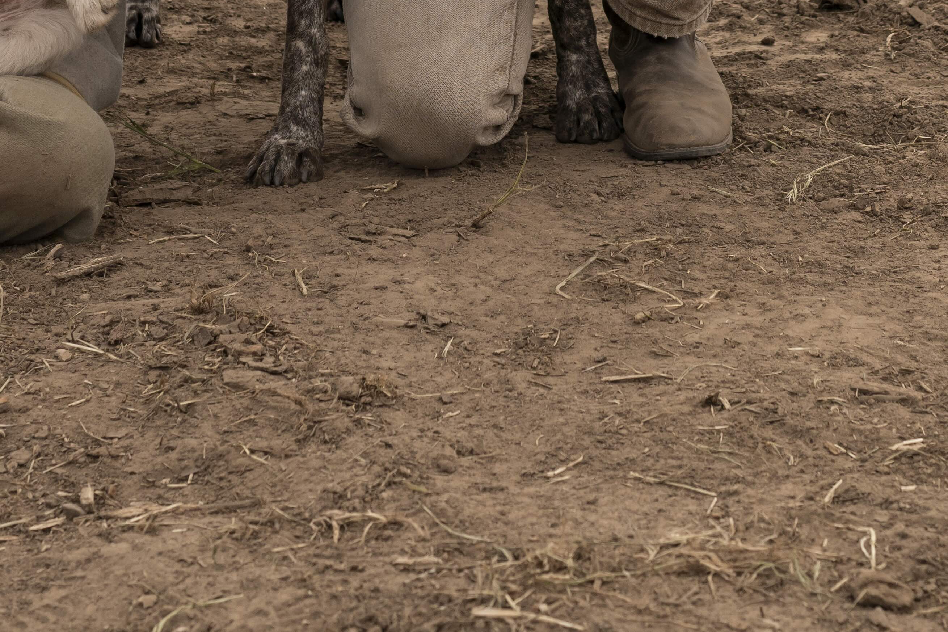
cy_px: -328
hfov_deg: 16.1
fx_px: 3344
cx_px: 608
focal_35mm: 127
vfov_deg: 10.4
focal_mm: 35
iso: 100
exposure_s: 1/1600
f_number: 4
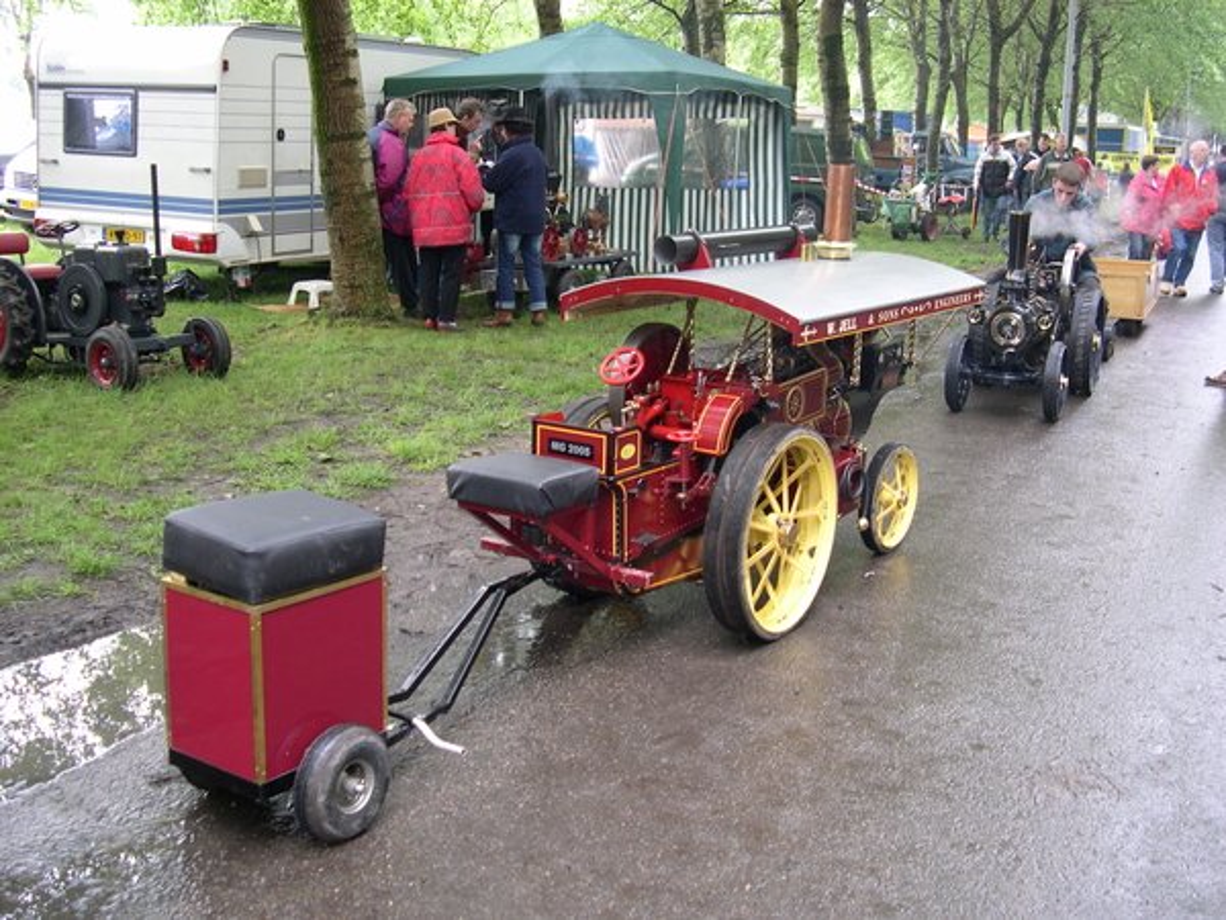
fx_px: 1346
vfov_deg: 37.7
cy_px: 460
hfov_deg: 49.0
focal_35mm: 38
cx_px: 613
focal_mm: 8
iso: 100
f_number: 2.8
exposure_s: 1/48.9
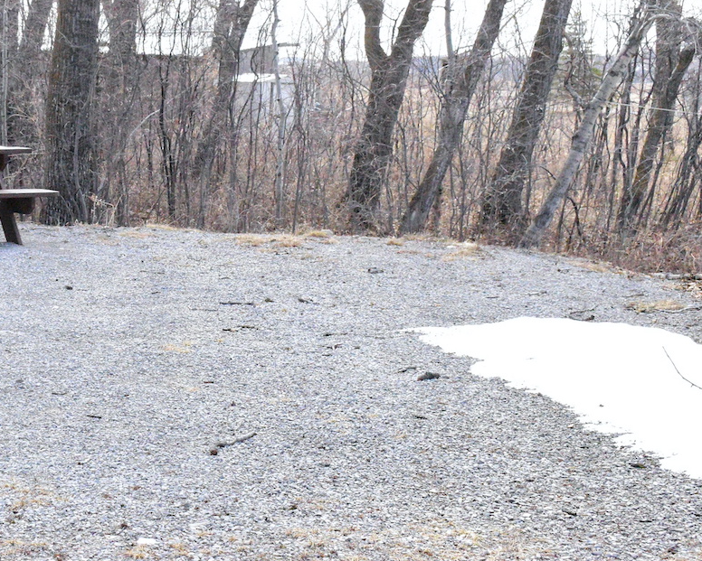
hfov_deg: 25.4
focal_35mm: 74
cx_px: 168
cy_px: 243
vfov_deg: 20.7
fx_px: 1538
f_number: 11
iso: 16000
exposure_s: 1/4000
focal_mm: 34
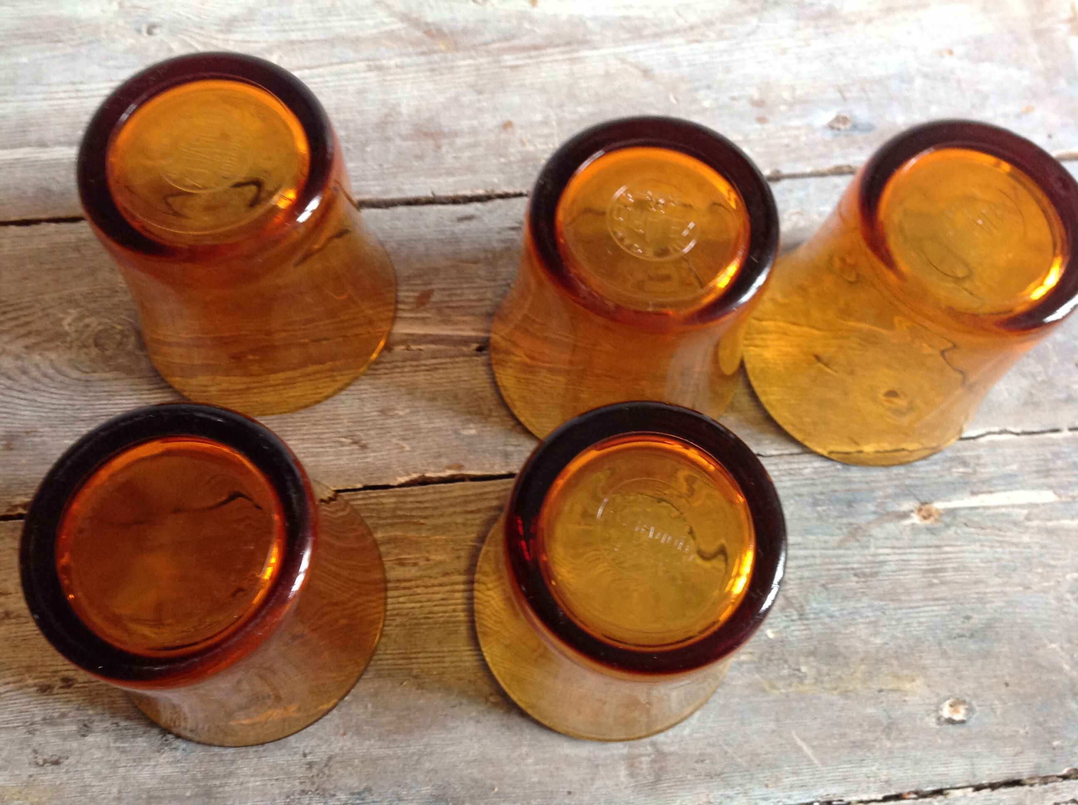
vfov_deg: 40.6
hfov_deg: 52.7
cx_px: 539
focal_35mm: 35
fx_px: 1088
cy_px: 402
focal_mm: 4.28
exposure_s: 1/15
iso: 160
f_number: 2.4
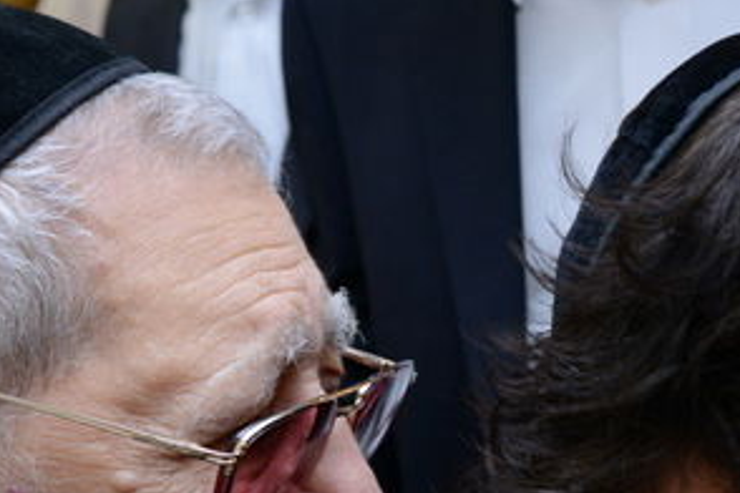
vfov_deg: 13.3
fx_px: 2076
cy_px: 553
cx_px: 659
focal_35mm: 101
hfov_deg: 19.8
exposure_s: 1/80
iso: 1250
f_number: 5.6
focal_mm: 29
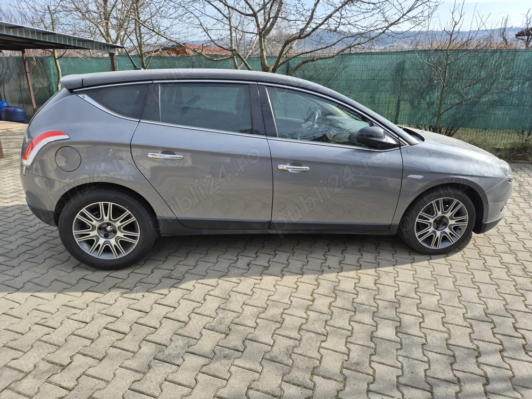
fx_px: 353
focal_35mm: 23
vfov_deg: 58.9
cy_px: 200
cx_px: 266
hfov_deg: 73.9
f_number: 1.8
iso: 25
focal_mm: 5.4
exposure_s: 1/908
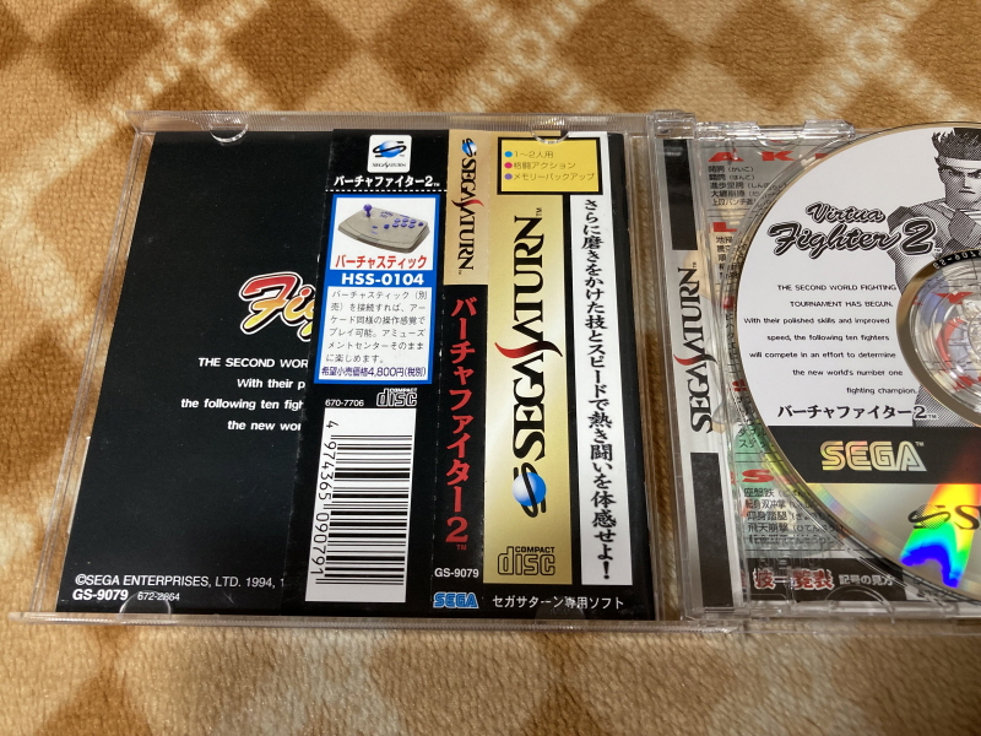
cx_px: 490
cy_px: 368
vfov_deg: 49.7
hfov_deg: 63.4
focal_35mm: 28
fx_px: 794
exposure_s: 1/50
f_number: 1.8
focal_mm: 3.99
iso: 100
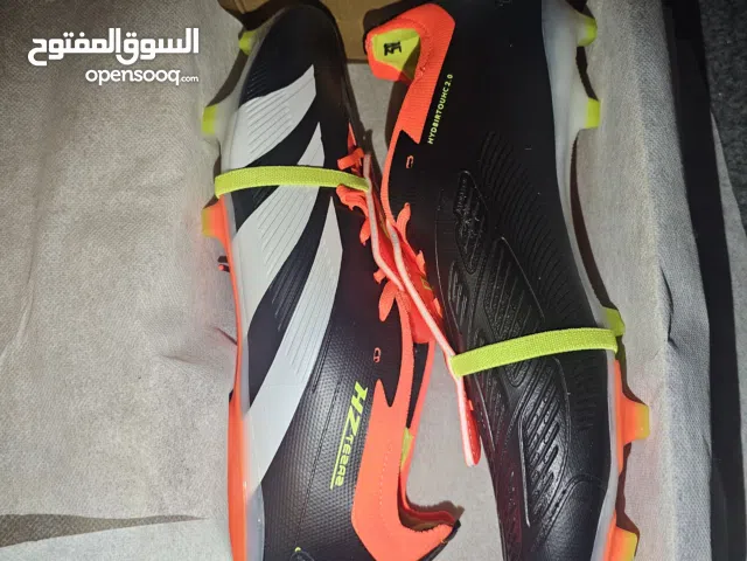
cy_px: 280
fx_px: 496
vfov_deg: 58.9
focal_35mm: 23
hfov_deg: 73.9
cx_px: 374
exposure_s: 1/100
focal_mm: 6.3
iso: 500
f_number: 1.7
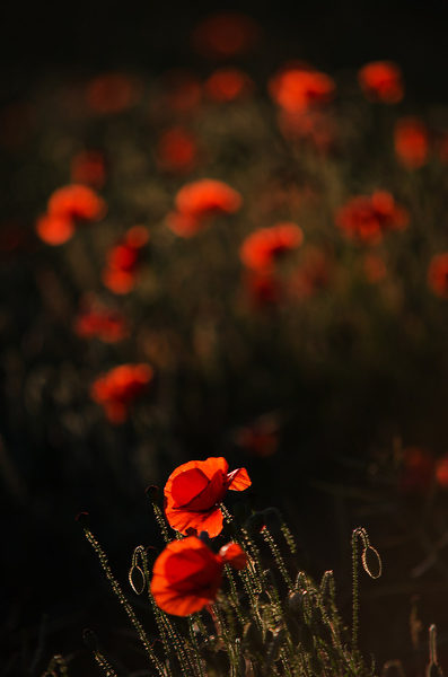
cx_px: 224
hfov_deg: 4.9
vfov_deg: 7.4
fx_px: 5207
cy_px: 338
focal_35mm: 278
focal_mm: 185
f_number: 2.8
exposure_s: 1/1000
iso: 100
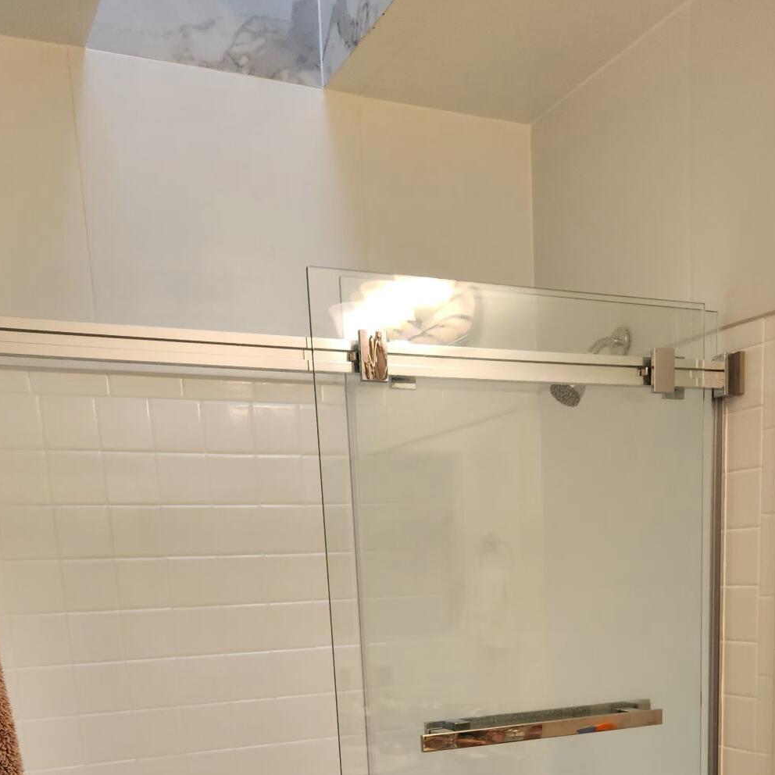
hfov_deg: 40.7
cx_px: 478
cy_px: 766
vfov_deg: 36.9
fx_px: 1039
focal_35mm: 41
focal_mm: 5.4
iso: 160
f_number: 1.8
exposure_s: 1/120
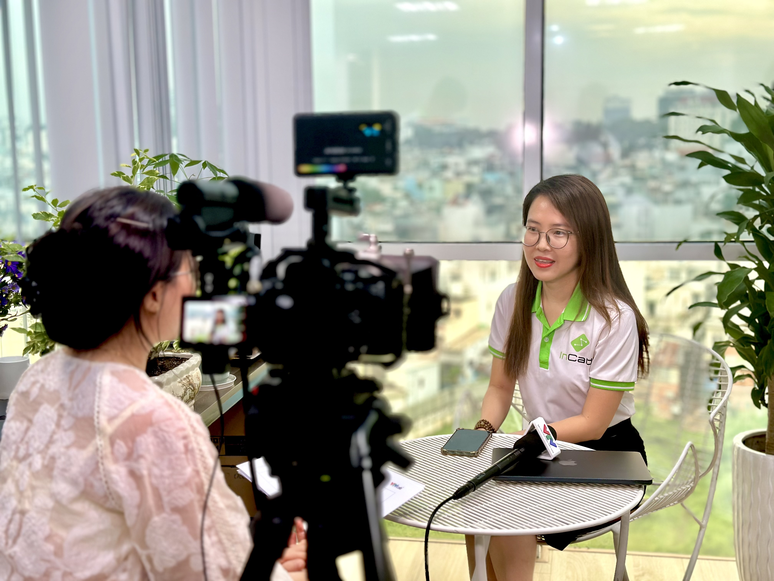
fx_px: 1073
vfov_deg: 30.3
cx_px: 387
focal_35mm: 48
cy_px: 290
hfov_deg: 39.7
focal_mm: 6.86
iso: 80
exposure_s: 1/100
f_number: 1.78
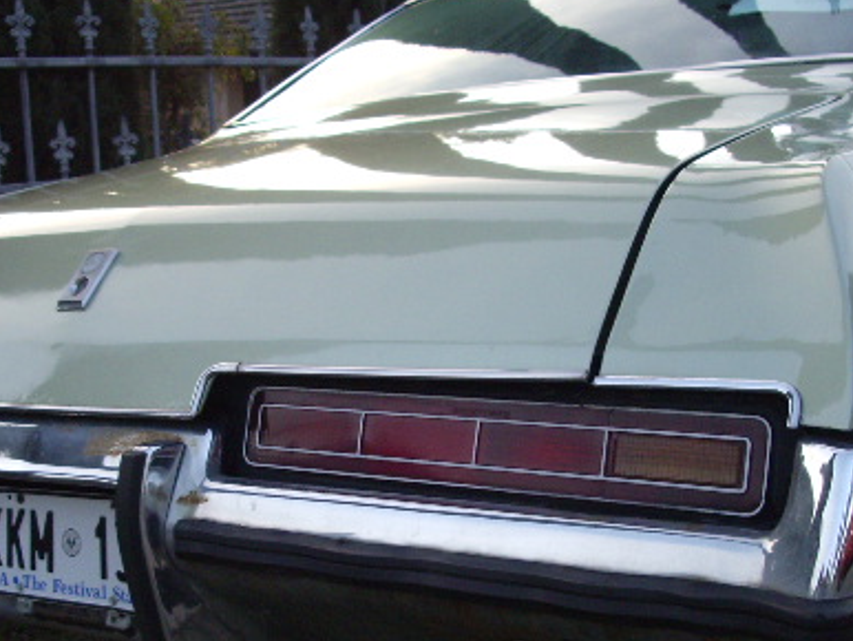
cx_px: 387
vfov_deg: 25.1
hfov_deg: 33.2
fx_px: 1430
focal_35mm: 58
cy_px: 429
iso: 160
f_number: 2.6
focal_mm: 5.8
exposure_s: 1/100
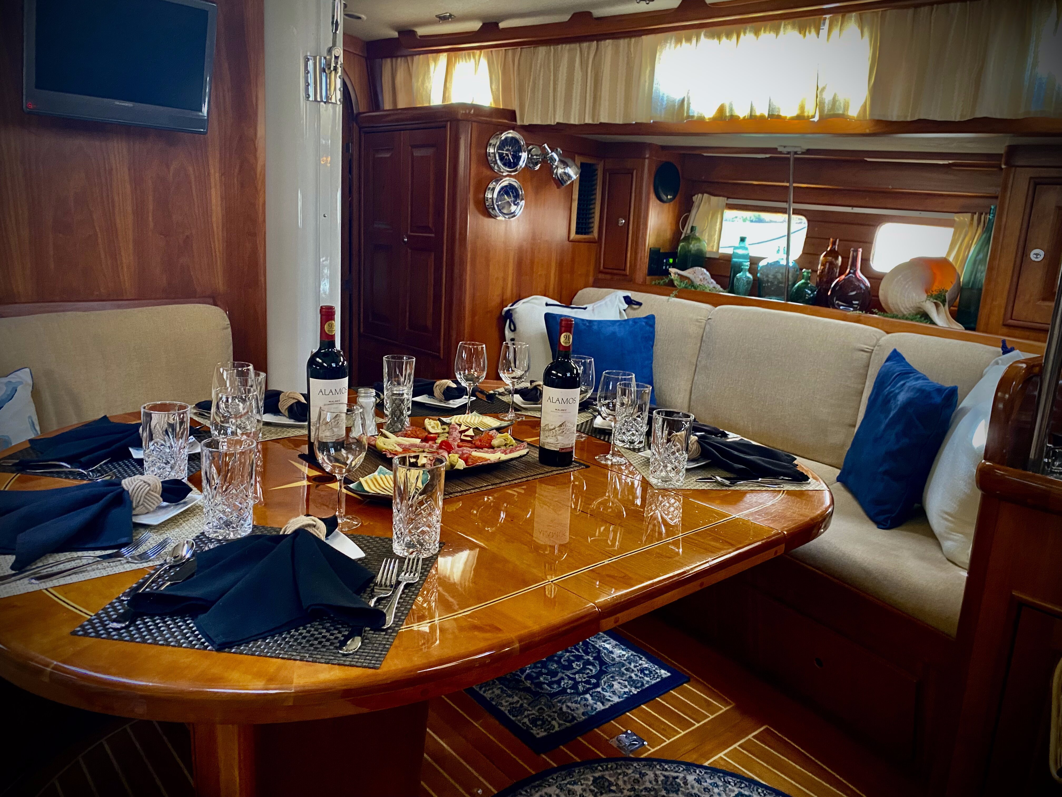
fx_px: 798
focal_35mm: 26
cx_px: 531
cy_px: 398
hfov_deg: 67.3
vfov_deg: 53.1
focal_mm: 4.25
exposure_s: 1/40
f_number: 1.8
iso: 500
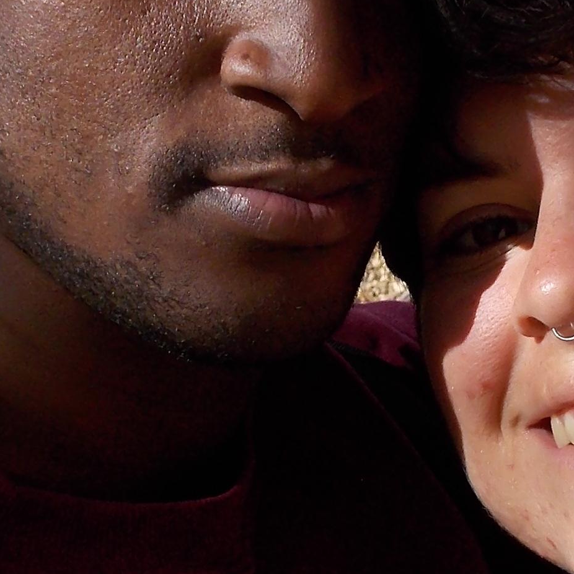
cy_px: 257
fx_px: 1895
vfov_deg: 17.2
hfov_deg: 17.1
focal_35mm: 101
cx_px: 445
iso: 80
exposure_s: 1/500
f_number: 3.3
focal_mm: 4.1
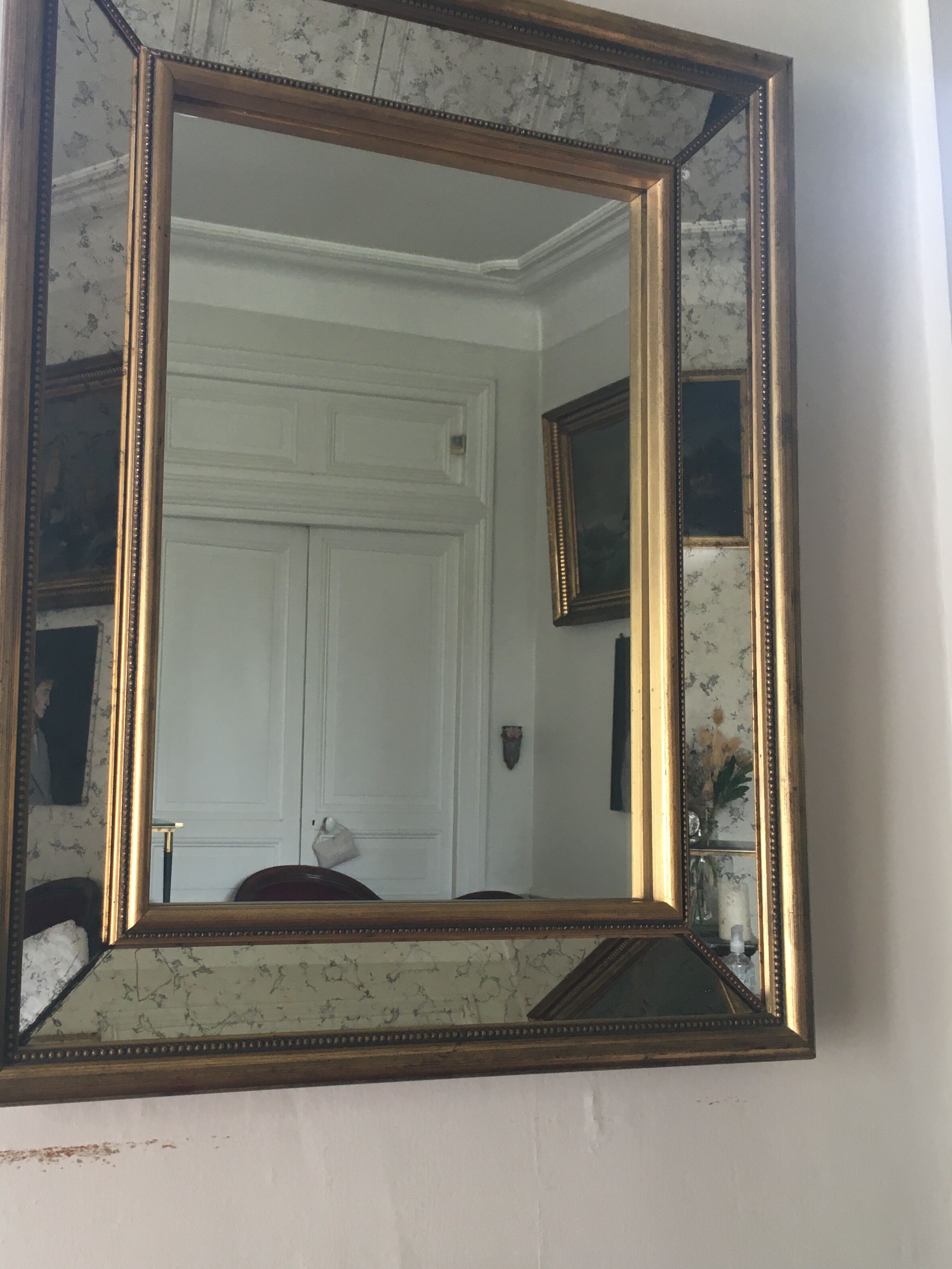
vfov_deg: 50.1
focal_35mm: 37
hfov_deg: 38.4
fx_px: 1357
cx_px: 354
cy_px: 648
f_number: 2.2
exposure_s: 1/33
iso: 32
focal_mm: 4.15
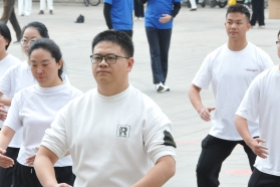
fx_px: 2069
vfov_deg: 5.2
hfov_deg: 7.7
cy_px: 58
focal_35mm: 266
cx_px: 112
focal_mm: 90
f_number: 9
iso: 1250
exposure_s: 1/320
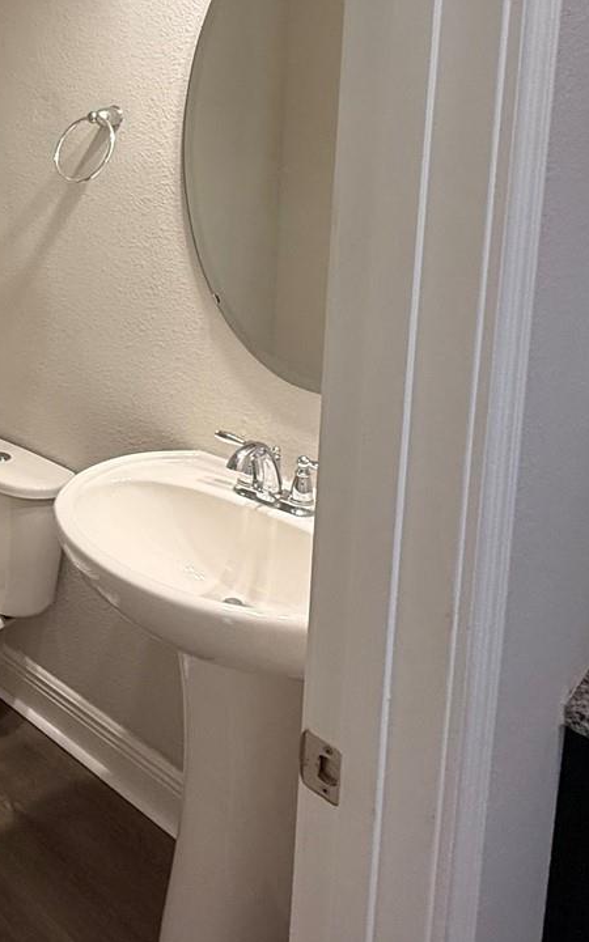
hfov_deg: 34.0
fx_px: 848
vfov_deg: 55.4
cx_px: -37
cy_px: 236
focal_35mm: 33
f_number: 2.2
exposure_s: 1/120
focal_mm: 2.22
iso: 200
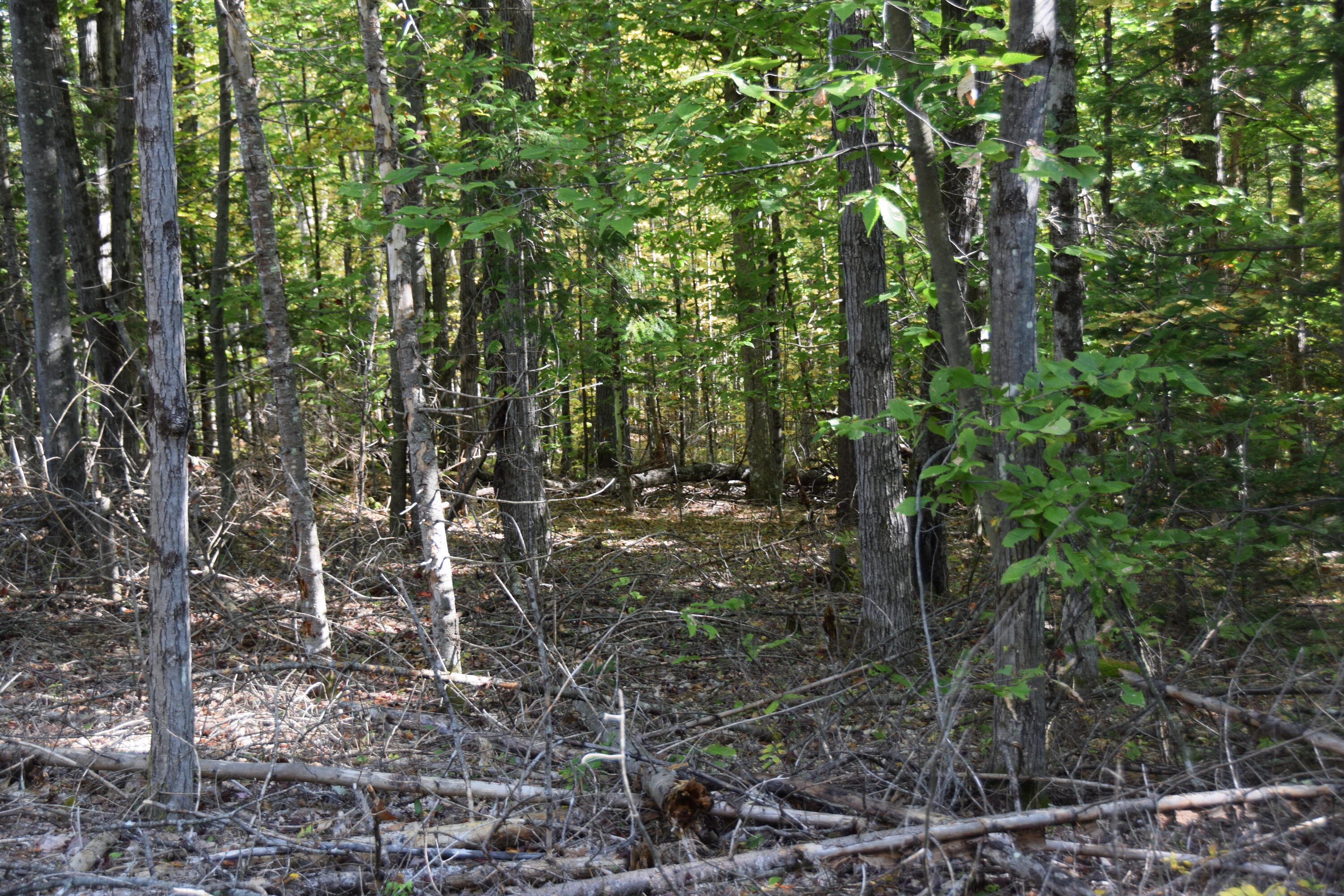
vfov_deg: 22.6
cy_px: 448
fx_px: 2240
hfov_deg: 33.4
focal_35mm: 60
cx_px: 672
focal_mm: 40
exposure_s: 1/80
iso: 400
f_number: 4.5
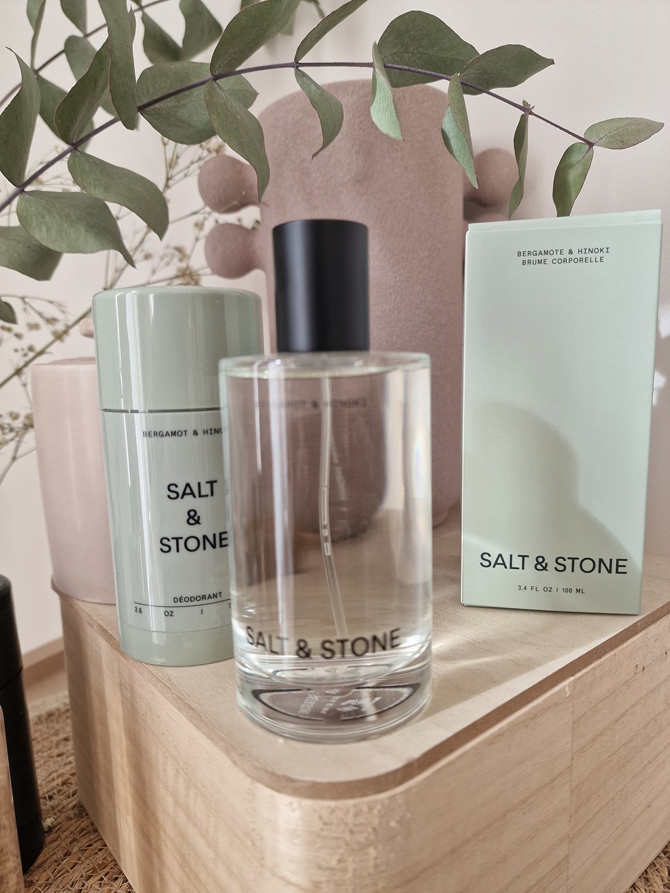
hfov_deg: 58.9
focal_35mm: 23
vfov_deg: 73.9
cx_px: 335
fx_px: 594
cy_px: 446
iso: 125
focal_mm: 6.4
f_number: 1.8
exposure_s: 1/100
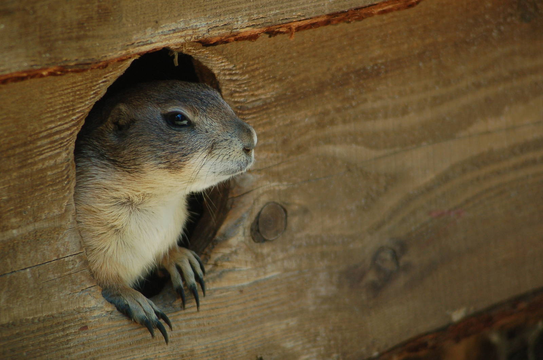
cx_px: 272
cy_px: 180
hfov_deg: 5.5
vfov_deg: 3.7
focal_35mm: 375
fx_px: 5647
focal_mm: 250
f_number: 5.6
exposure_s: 1/500
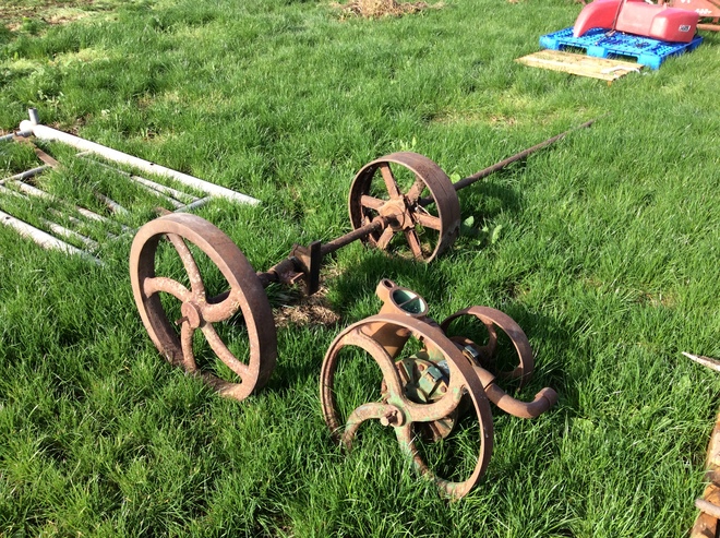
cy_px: 269
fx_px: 665
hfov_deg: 56.9
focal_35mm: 32
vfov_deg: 44.1
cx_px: 360
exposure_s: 1/411
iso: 32
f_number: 2.4
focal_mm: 3.3
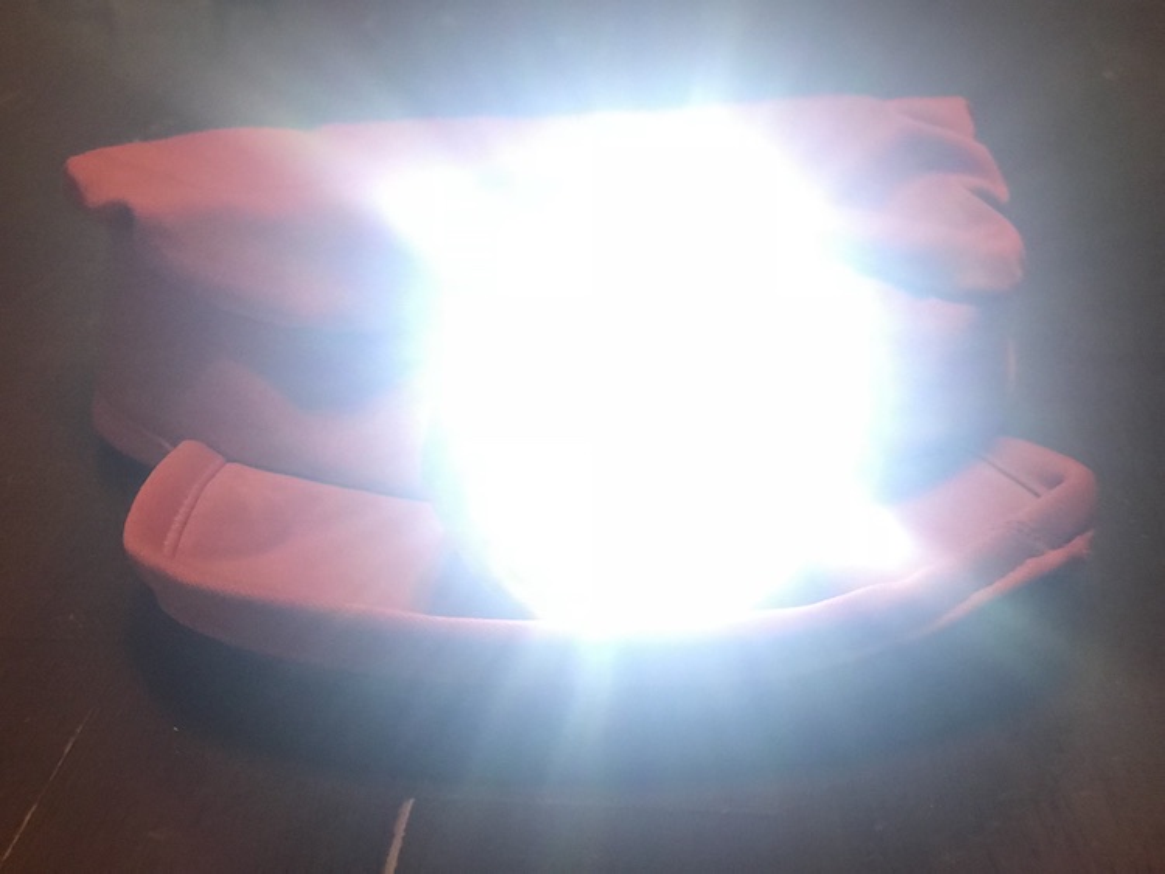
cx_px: 582
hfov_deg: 33.8
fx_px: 1919
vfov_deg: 25.7
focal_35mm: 57
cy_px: 437
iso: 200
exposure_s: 1/60
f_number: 2.8
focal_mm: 6.6
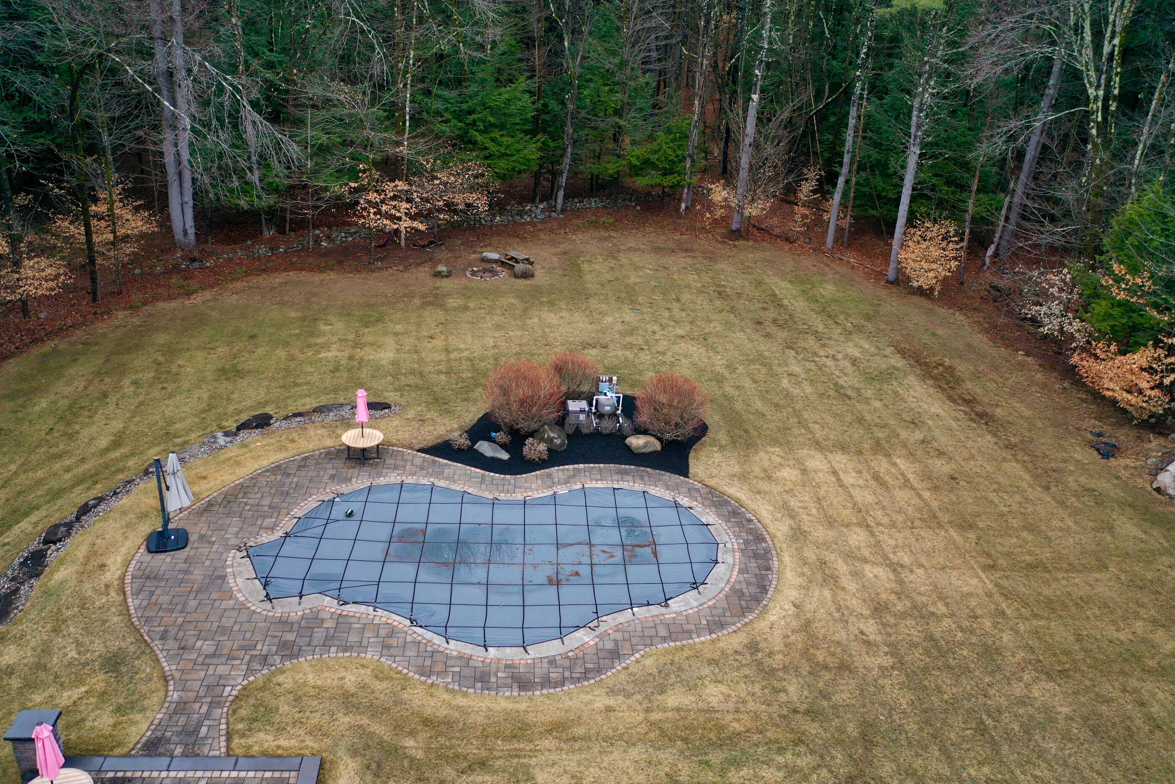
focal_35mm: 30
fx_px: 979
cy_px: 416
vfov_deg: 43.6
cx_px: 609
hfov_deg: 61.9
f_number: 2.8
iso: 160
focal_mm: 10.26
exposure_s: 1/30
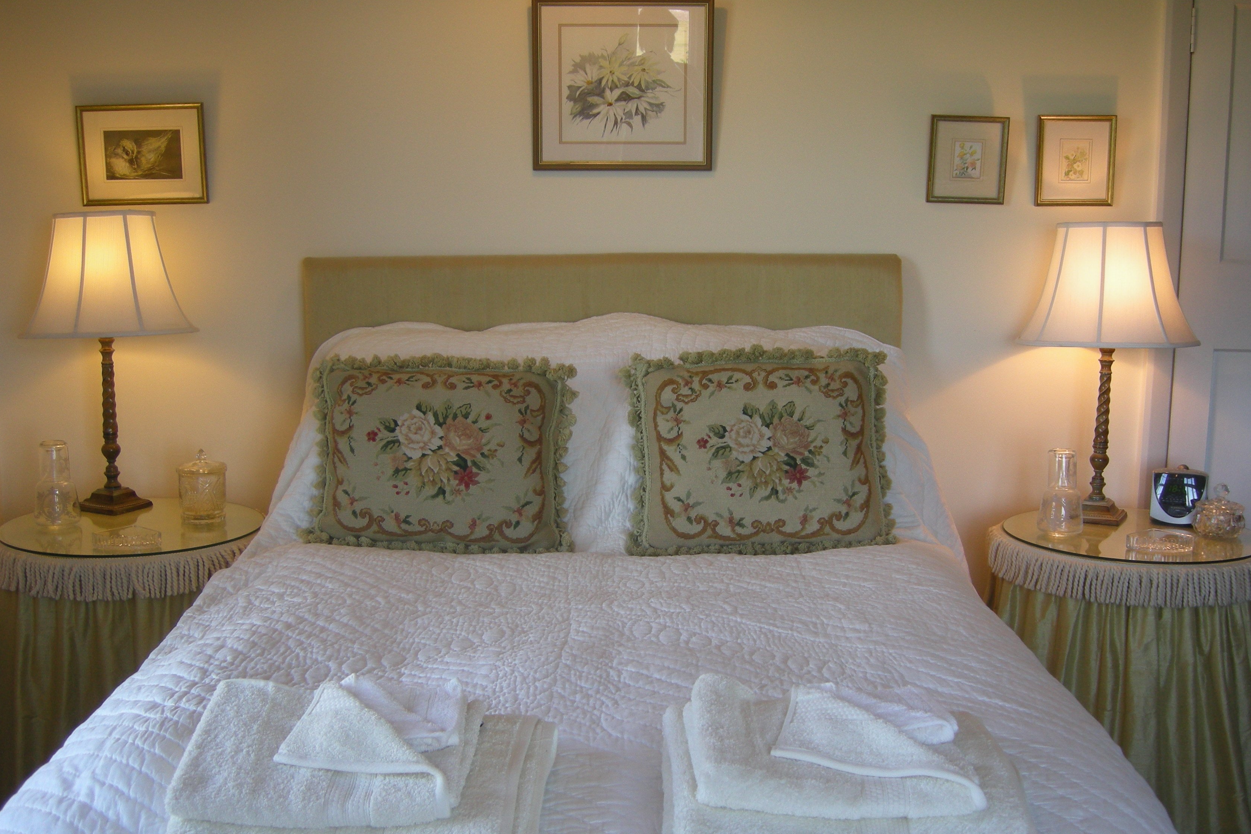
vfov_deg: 32.6
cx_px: 682
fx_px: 1425
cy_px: 491
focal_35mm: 41
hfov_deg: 47.4
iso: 84
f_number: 2.7
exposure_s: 1/53.7
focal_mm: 7.5
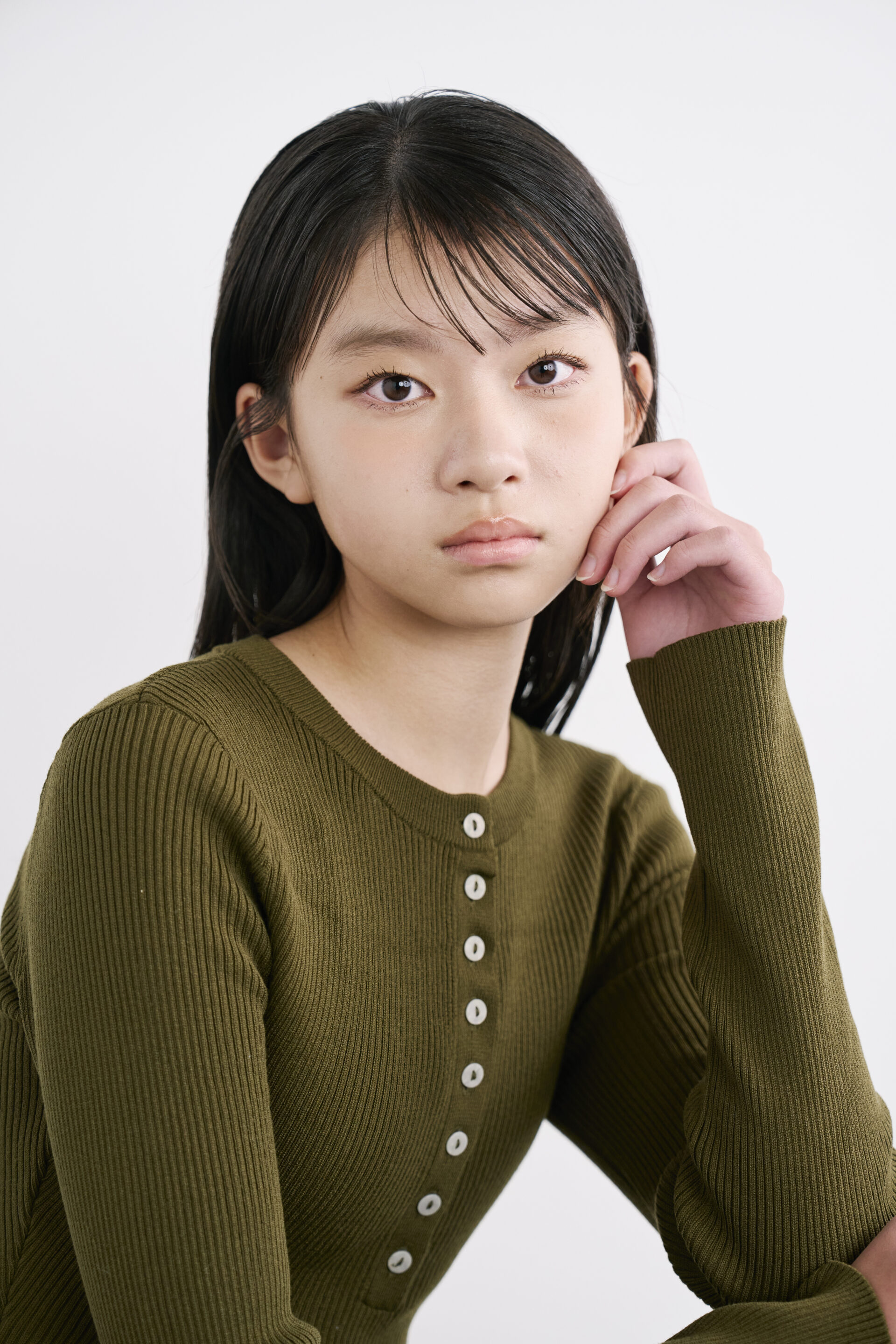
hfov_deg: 19.5
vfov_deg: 28.8
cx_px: 448
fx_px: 2613
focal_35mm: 70
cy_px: 672
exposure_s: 1/125
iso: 800
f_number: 4
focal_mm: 70
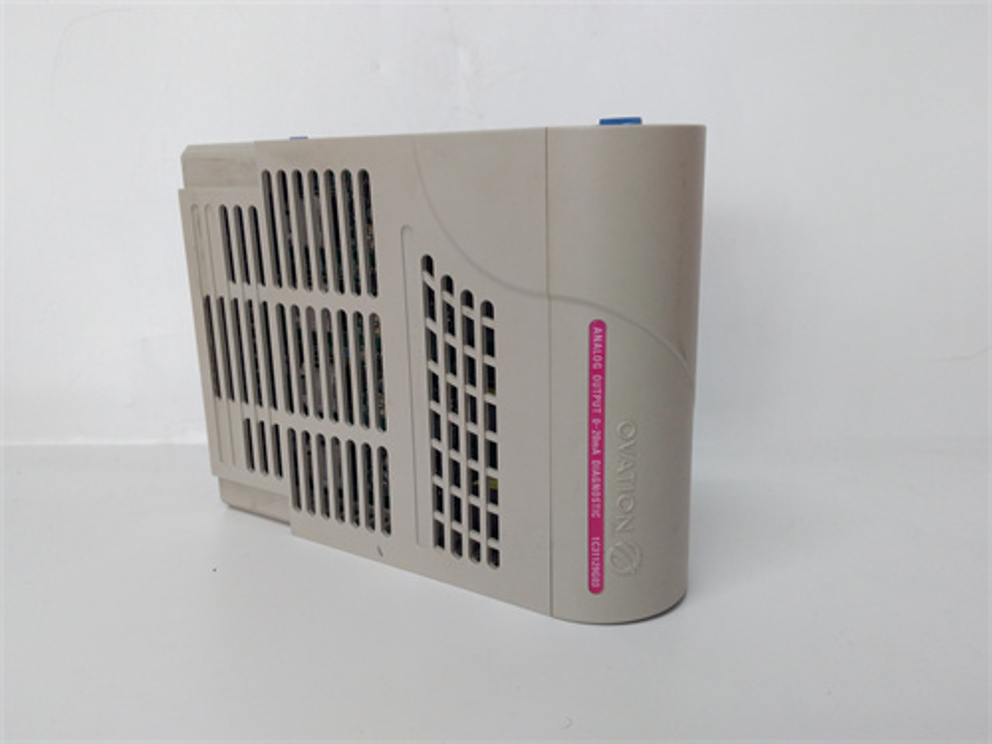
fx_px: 774
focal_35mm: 27
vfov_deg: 51.4
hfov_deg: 65.3
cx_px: 496
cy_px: 372
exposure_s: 1/33
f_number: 2
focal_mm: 3.79
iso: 128
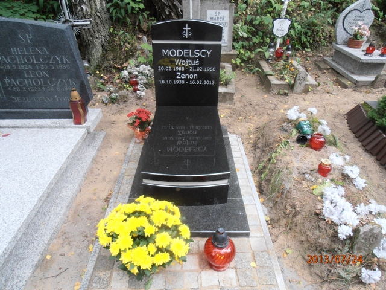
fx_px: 268
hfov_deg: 71.6
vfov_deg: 56.8
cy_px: 145
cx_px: 193
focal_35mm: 24
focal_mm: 4.2
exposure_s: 1/20
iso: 125
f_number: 3
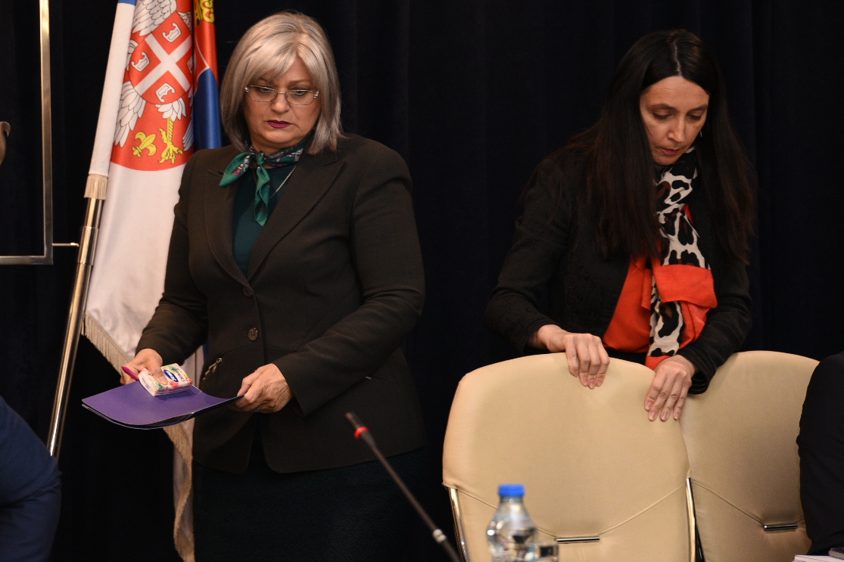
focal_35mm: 109
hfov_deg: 18.7
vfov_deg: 12.6
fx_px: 2555
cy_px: 253
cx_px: 250
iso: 1250
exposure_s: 1/160
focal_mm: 75
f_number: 4
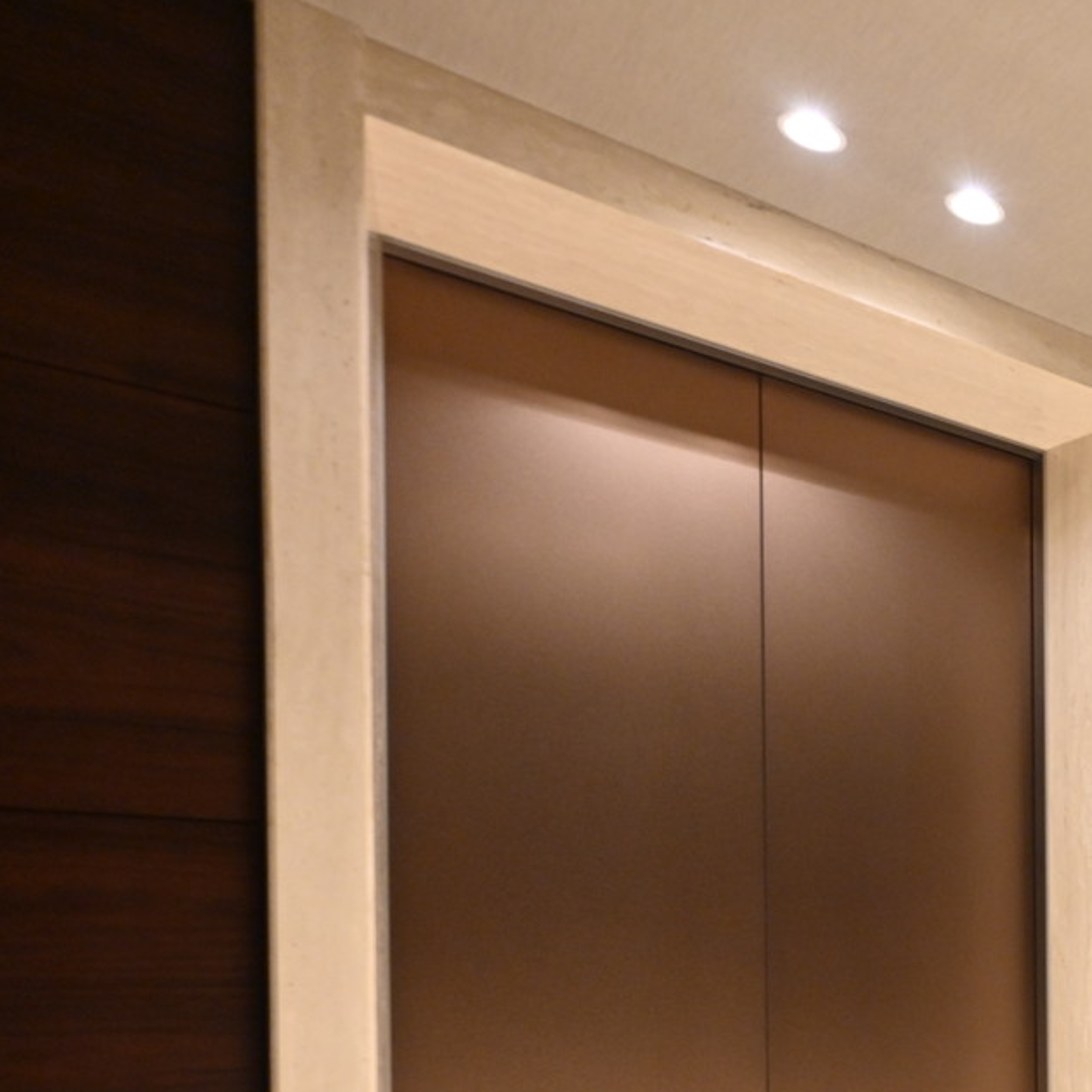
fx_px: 1213
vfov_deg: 44.2
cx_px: 1529
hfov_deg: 31.8
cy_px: 979
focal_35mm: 34
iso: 1000
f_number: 3.2
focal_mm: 14
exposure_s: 1/40
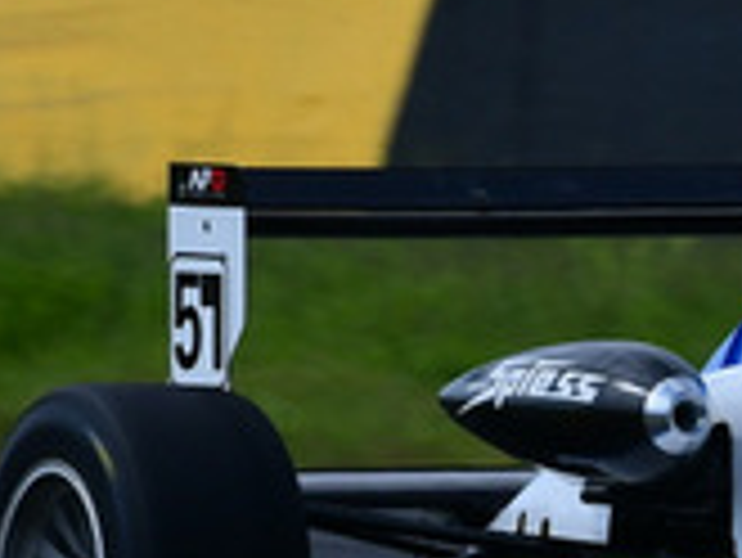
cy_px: 302
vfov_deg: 0.8
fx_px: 40456
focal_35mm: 1886
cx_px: 1133
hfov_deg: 1.1
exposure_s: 1/640
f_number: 11
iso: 400
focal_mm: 270
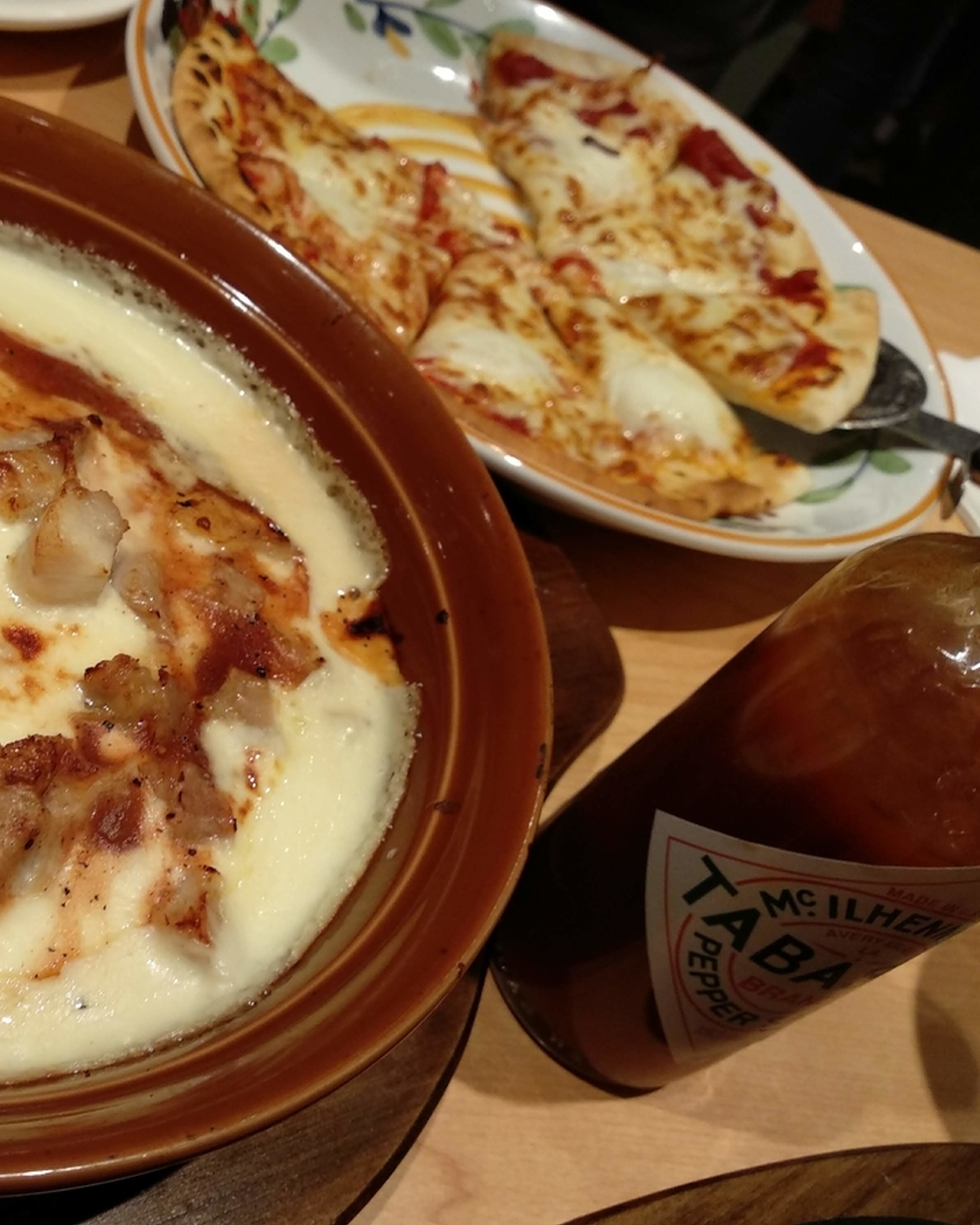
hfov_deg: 41.3
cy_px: 611
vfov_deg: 52.8
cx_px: 178
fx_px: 1232
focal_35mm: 34
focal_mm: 3.81
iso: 250
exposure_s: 1/50
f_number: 2.2
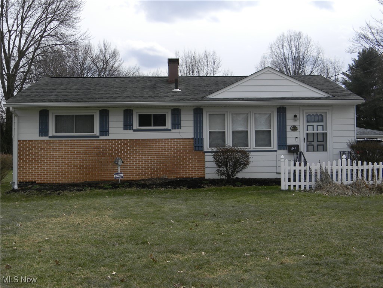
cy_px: 144
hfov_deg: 45.8
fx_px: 454
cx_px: 192
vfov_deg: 35.1
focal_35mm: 41
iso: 80
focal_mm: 7.3
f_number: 3.8
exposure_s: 1/694
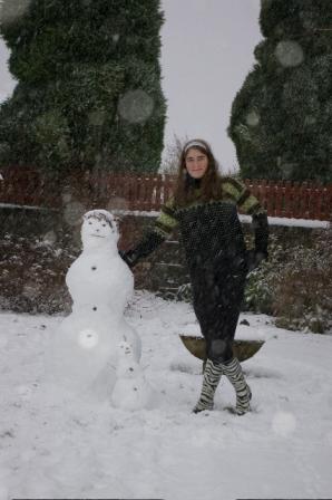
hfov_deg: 16.5
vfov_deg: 24.6
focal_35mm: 82
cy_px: 250
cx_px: 166
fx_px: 1143
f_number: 5.6
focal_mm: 55
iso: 200
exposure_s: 1/125
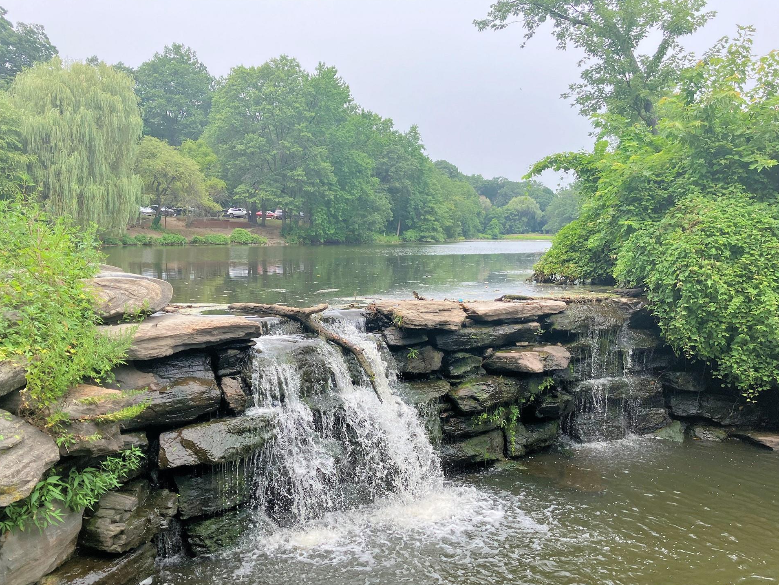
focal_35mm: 30
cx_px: 366
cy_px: 308
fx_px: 675
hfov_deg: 59.9
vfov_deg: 46.8
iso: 32
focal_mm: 3.99
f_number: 1.8
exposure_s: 1/528
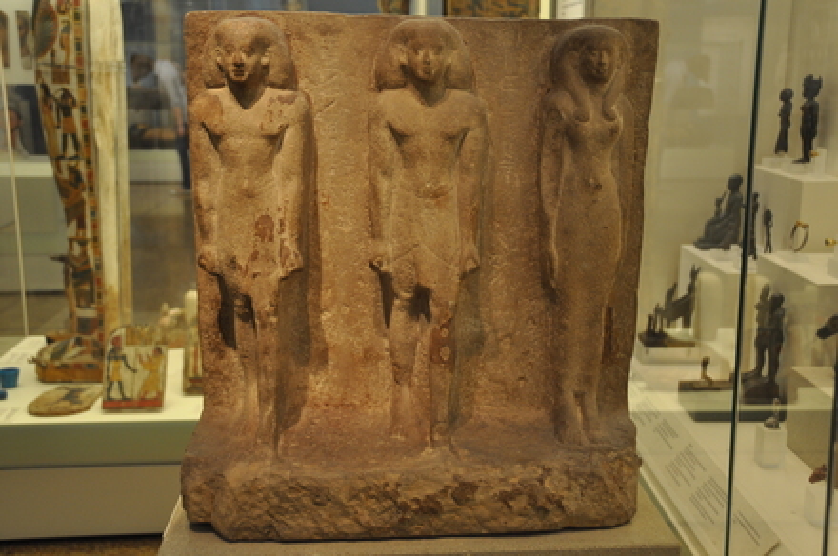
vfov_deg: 28.9
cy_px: 278
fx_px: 1081
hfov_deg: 42.4
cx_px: 419
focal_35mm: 46
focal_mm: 31
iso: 500
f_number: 4
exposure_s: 1/30
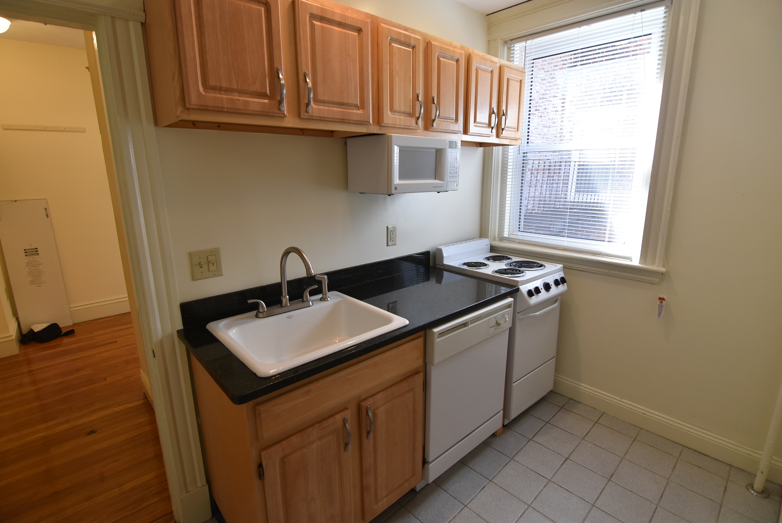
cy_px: 262
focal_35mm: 16
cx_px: 391
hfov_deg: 94.9
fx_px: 359
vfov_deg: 72.2
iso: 400
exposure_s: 1/100
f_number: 5
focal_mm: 11
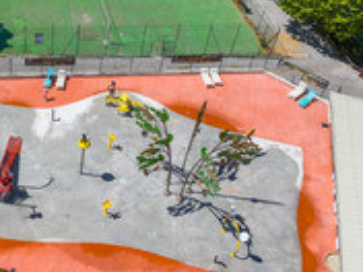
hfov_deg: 34.8
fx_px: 535
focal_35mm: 51
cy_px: 91
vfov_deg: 28.4
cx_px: 19
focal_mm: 12.3
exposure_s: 1/160
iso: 100
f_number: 11
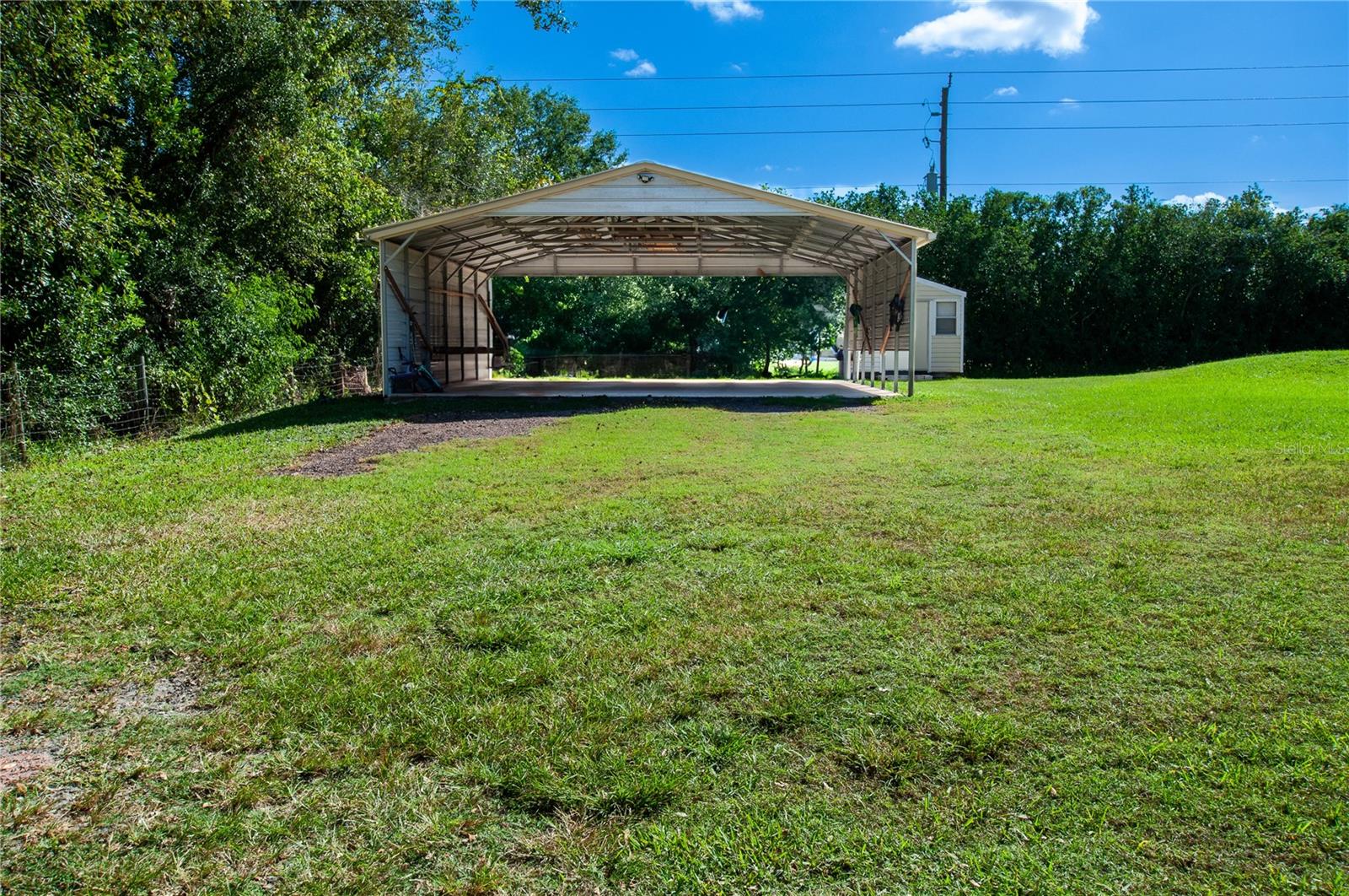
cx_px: 674
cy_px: 448
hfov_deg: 62.0
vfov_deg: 43.5
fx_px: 1123
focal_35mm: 30
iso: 400
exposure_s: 1/1250
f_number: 9
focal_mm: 20
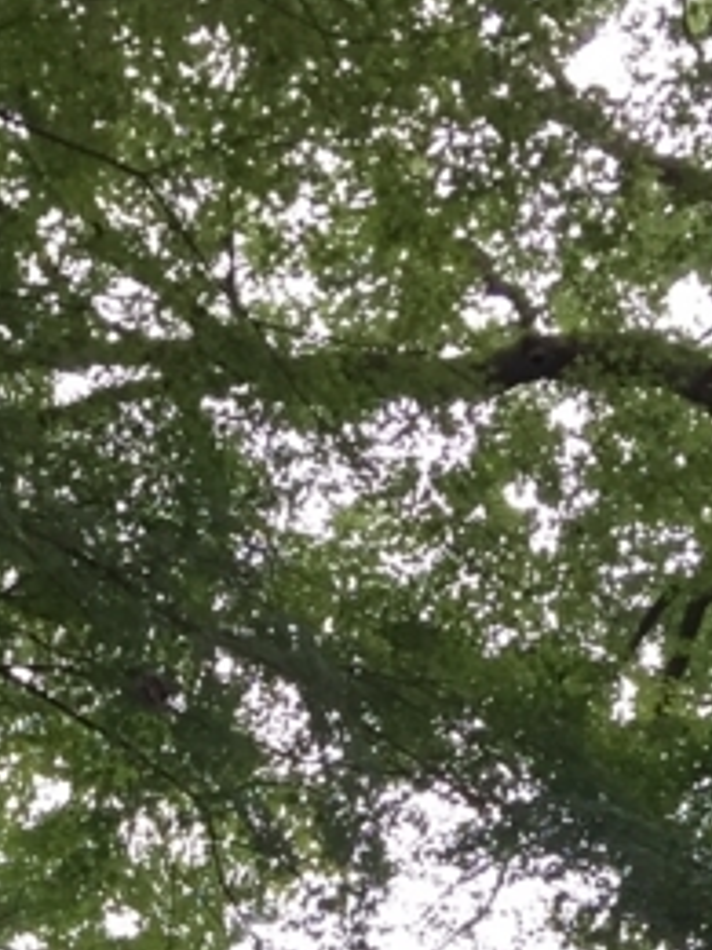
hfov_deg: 13.0
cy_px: 1641
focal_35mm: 114
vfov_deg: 15.2
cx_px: 226
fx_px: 3126
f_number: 2.2
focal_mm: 4.15
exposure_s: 1/30
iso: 40
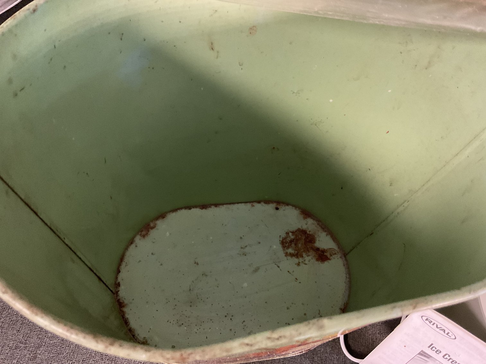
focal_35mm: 29
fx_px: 407
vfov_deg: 48.2
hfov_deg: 61.7
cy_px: 182
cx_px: 243
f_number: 1.8
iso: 400
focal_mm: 3
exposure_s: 1/30
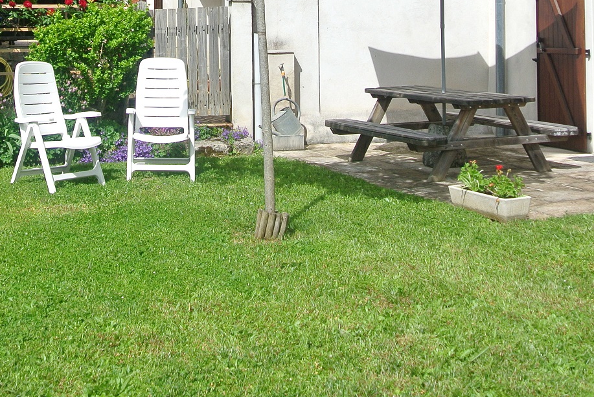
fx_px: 942
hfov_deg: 34.4
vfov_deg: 22.9
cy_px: -5
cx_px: 161
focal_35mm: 57
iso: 100
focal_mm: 10
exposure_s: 1/800
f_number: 5
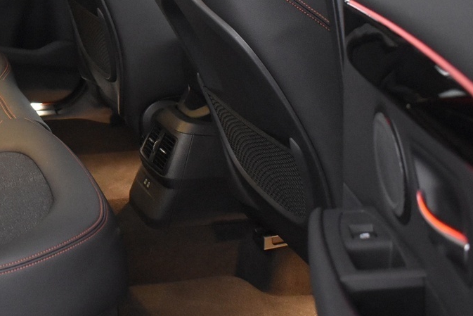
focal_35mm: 65
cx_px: 16
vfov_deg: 20.5
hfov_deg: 29.2
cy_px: 28
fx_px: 854
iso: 3200
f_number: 3.5
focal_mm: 18
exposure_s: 1/30
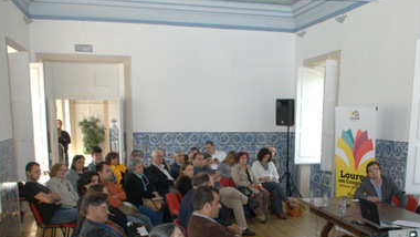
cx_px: 248
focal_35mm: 42
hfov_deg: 48.3
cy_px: 200
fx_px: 466
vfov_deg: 27.7
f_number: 5.6
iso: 400
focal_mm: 17
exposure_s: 1/60
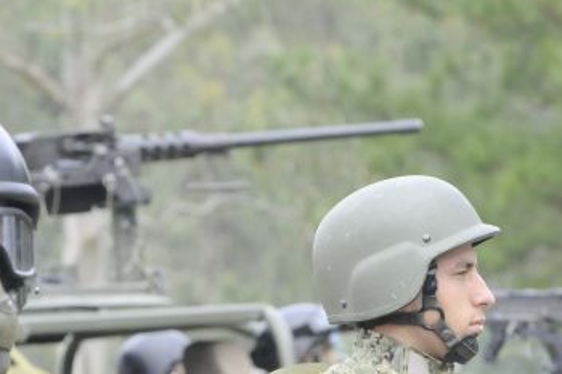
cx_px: 246
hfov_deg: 3.0
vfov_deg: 2.0
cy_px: 446
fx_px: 10829
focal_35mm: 694
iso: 1000
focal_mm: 180
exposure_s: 1/250
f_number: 9
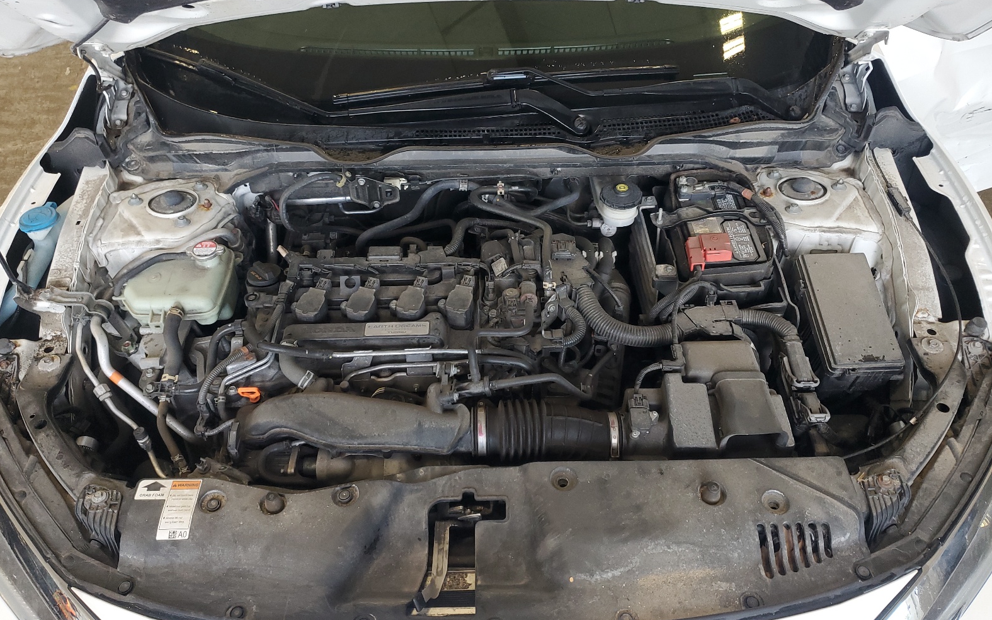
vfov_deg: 44.5
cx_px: 501
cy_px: 329
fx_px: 757
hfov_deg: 66.5
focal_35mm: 28
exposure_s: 1/120
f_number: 1.5
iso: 89
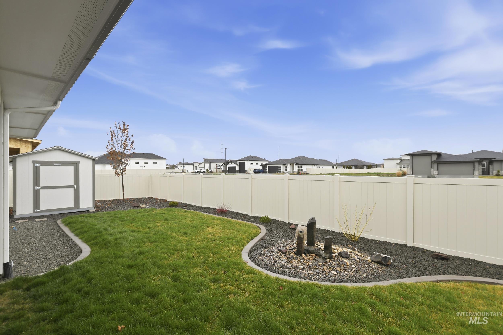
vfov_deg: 73.8
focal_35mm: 16
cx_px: 252
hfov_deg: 96.7
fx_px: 224
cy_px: 168
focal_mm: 16
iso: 500
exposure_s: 1/60
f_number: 8
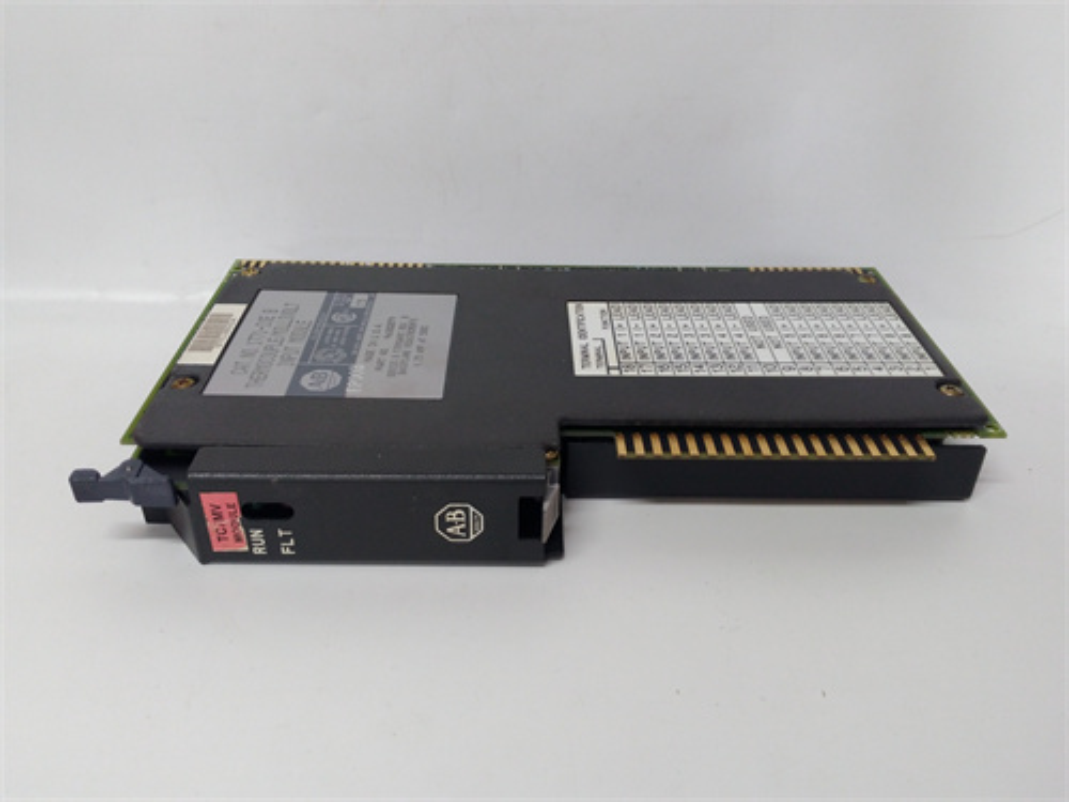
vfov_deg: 51.4
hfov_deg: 65.3
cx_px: 534
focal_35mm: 27
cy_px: 401
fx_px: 834
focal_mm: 3.79
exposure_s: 1/33
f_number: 2
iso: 182
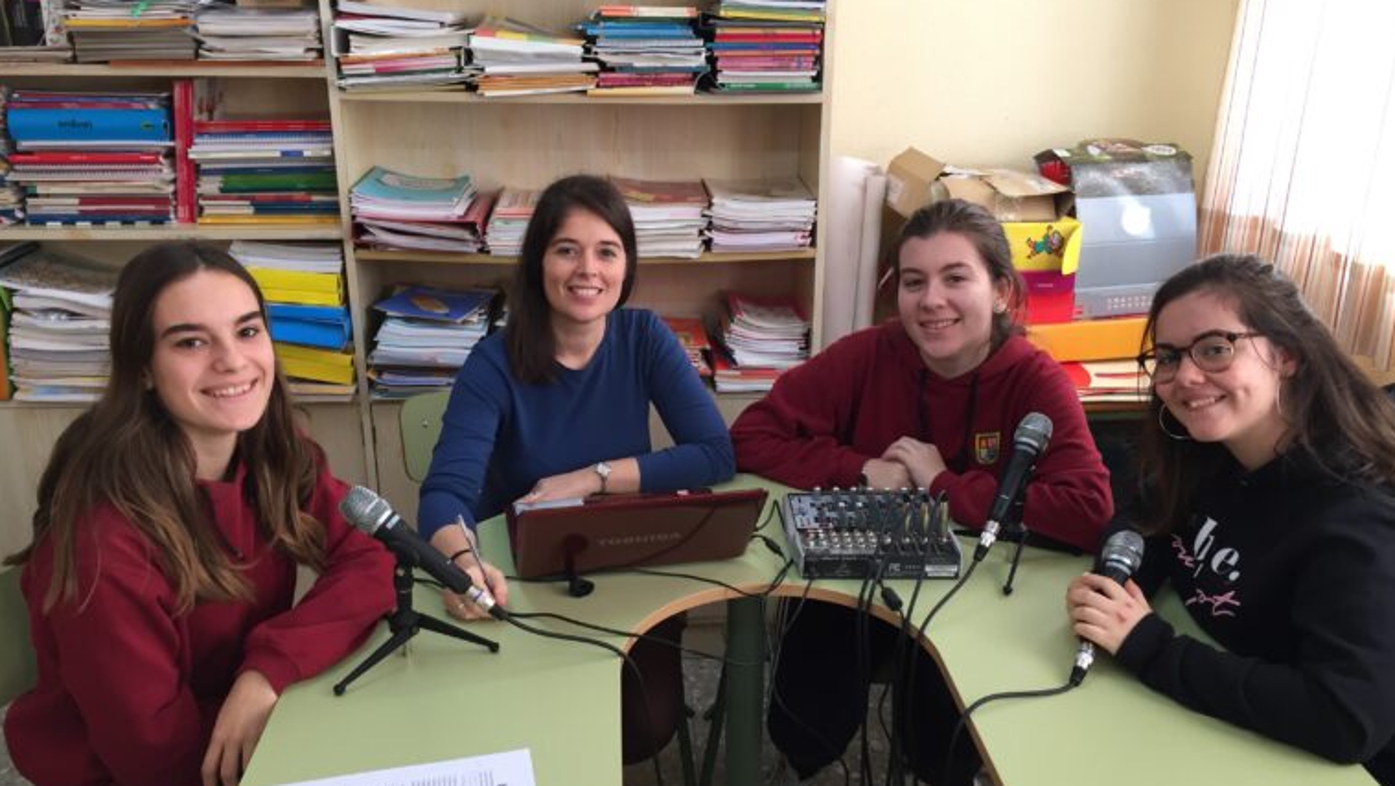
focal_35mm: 32
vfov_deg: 36.7
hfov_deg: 61.0
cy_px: 429
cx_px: 699
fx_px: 1184
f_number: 2.2
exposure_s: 1/33
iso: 80
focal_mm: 4.15
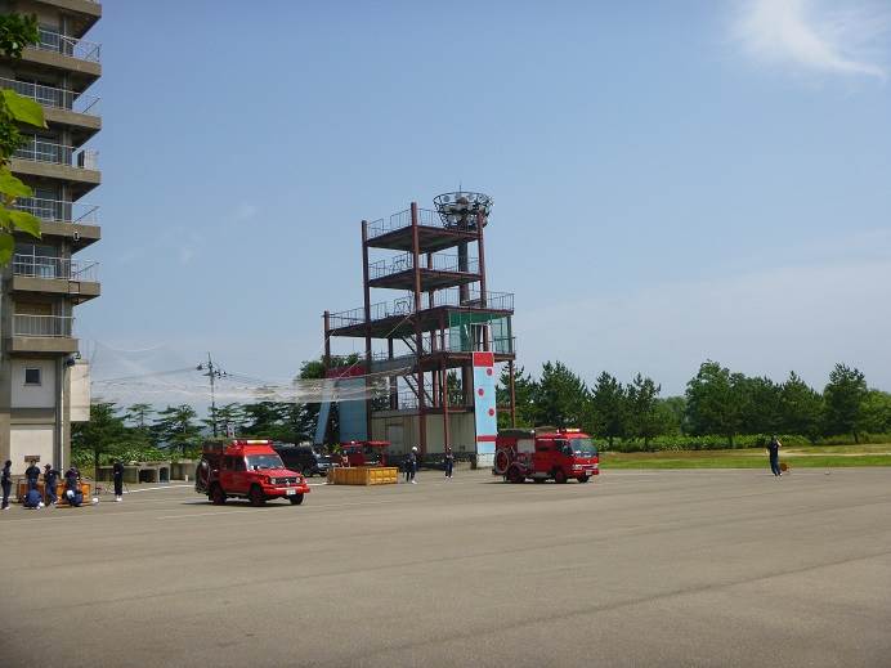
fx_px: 978
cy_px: 334
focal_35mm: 38
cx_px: 446
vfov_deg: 37.7
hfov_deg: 49.0
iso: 100
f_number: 4.5
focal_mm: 6.8
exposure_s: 1/640
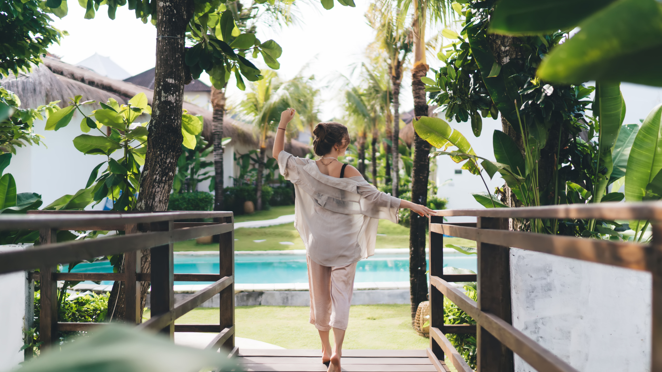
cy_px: 181
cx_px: 333
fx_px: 649
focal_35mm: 37
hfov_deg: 54.0
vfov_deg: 32.0
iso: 100
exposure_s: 1/1600
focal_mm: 35
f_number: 1.4
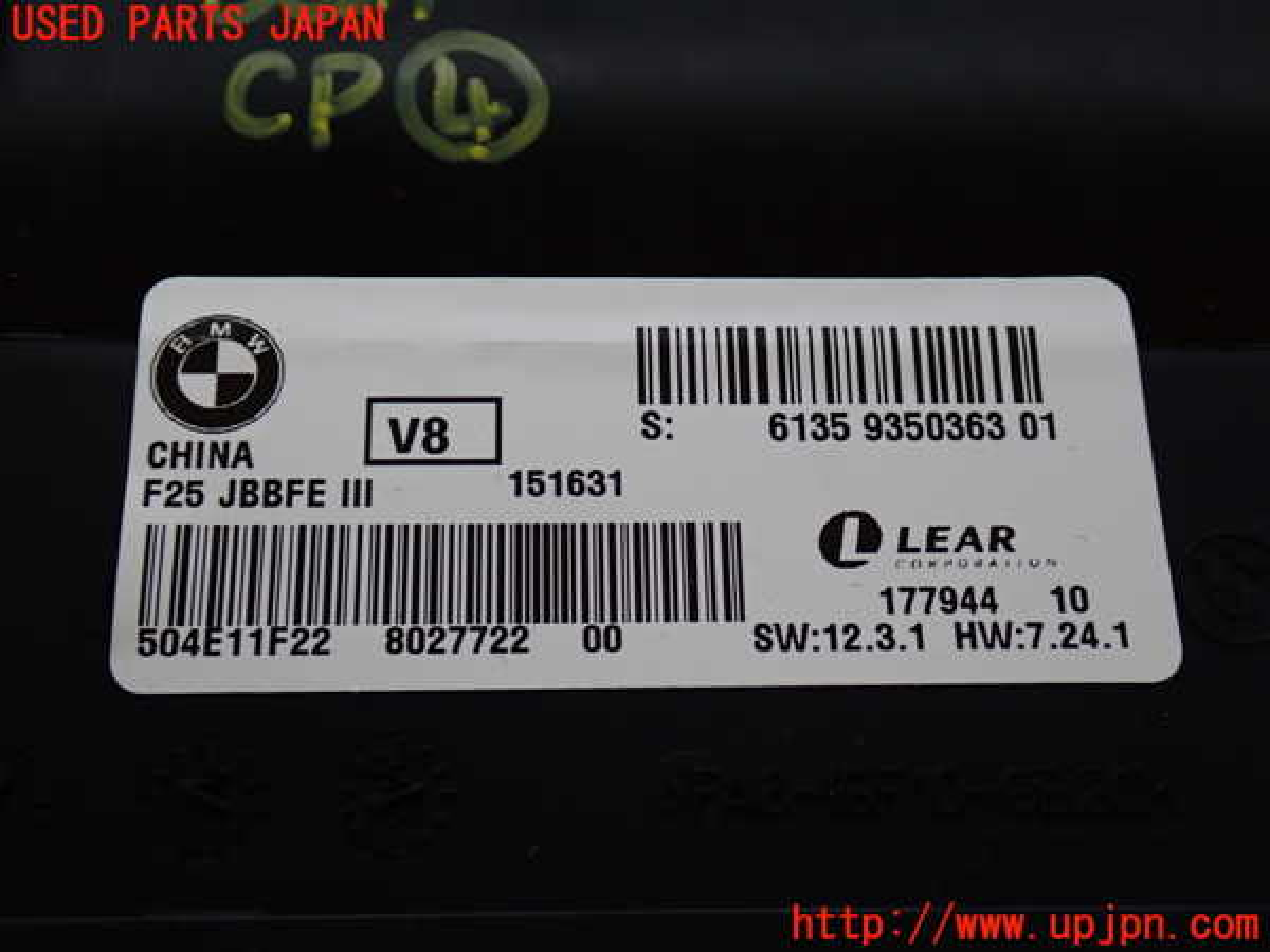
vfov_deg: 35.1
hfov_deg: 45.8
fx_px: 1504
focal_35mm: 41
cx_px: 635
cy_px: 476
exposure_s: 1/40
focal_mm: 7.31
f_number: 2.8
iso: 250
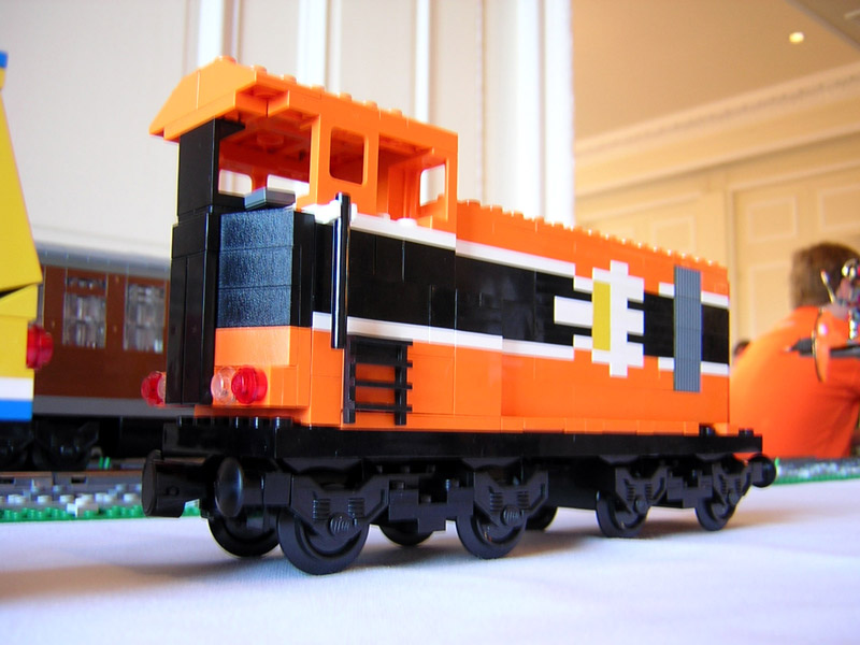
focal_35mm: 36
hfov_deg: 51.4
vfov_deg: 39.7
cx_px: 430
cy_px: 322
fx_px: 894
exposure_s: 1/4.4
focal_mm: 4.7
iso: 100
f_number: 2.6
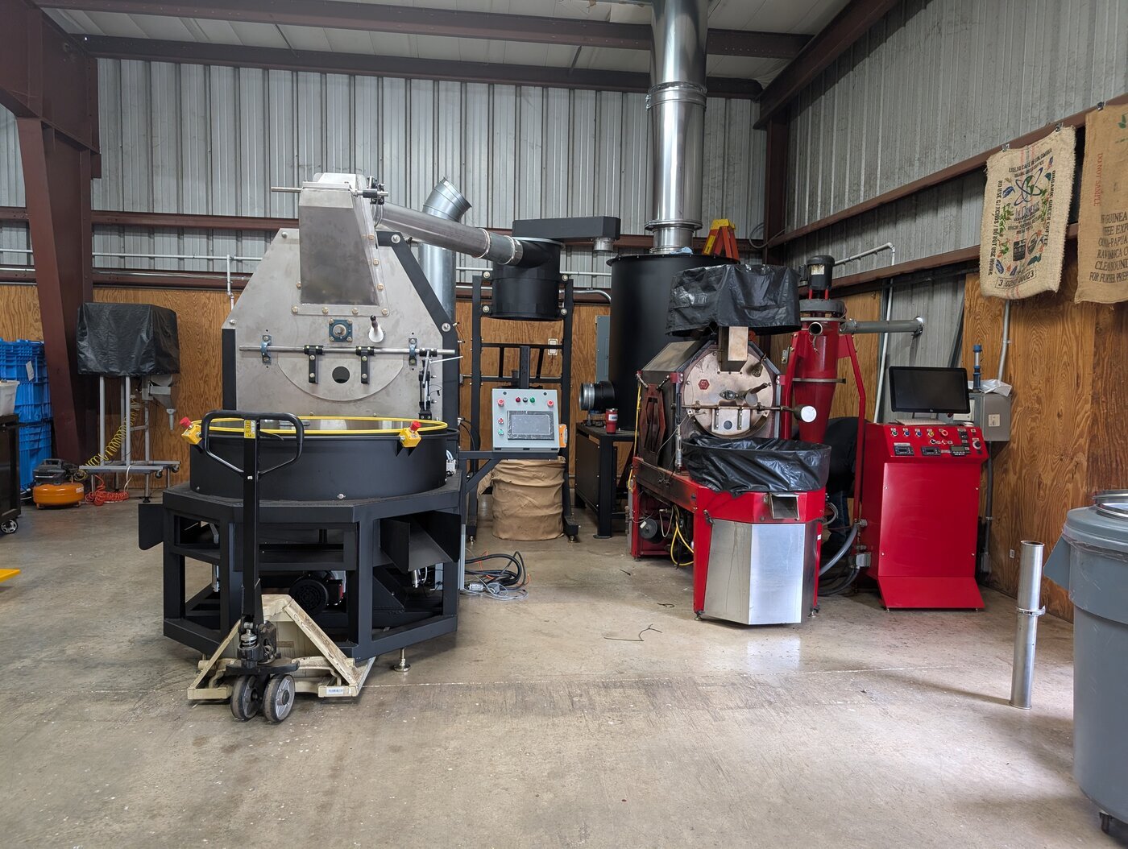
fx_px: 783
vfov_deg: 56.9
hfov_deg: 71.5
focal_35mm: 24
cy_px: 424
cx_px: 564
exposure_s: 1/30
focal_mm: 6.9
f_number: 1.68
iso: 127
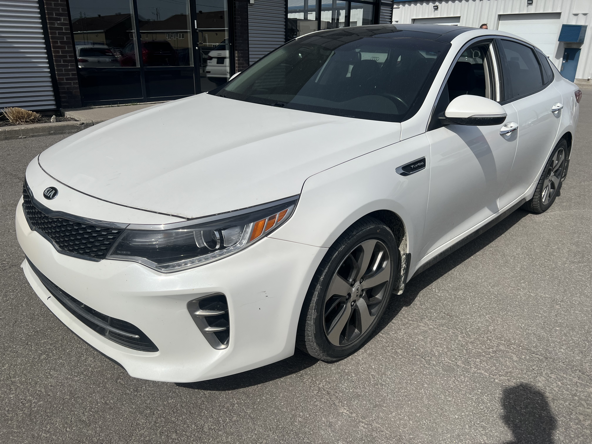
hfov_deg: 67.3
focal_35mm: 26
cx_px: 296
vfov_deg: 53.1
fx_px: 445
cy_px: 222
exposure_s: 1/12658
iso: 50
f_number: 1.5
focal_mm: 5.7
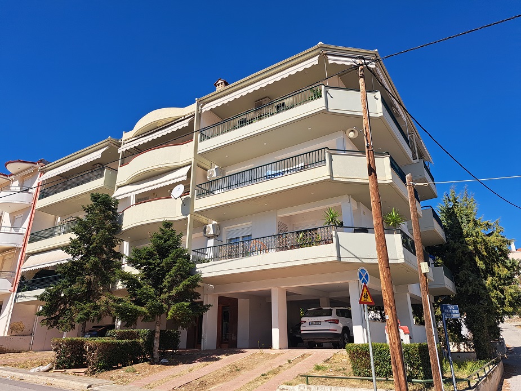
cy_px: 196
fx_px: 361
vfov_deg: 56.8
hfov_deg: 71.6
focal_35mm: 24
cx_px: 260
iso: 50
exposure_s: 1/1435
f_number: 1.8
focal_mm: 5.23
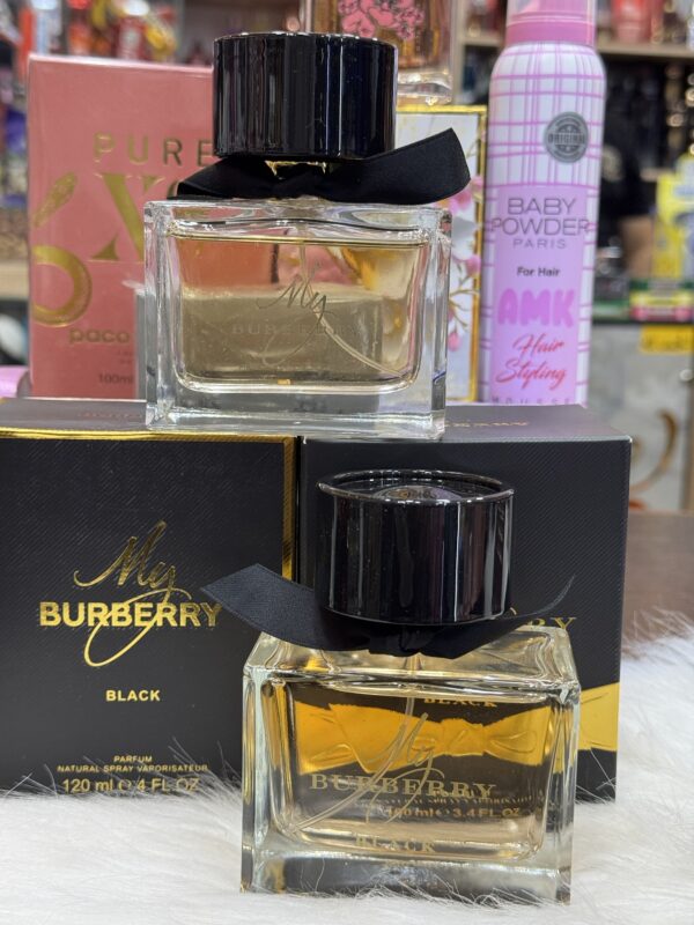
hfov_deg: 30.3
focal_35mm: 48
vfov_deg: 39.7
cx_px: 347
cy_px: 462
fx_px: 1283
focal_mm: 6.76
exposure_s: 1/100
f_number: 1.78
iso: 160
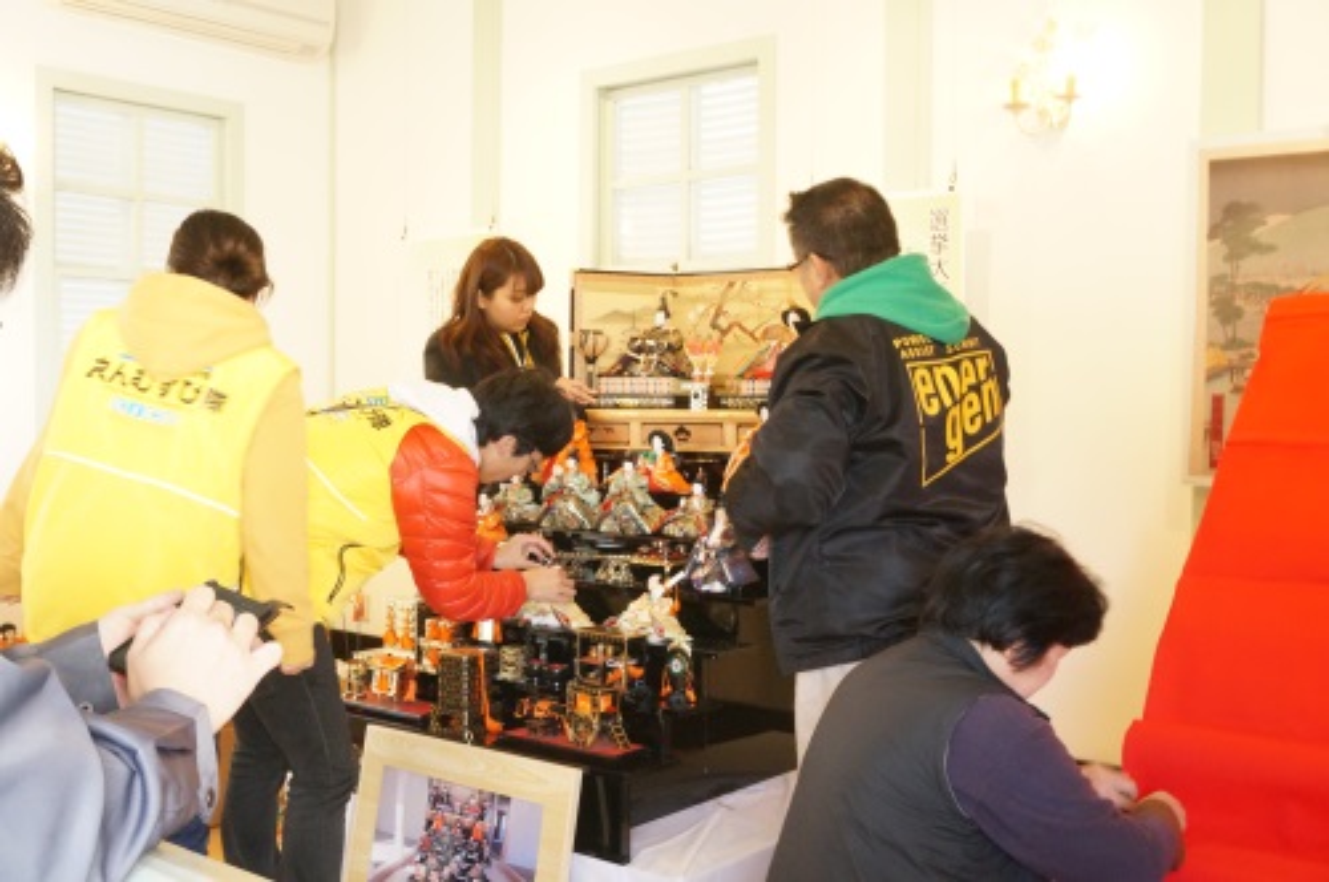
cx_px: 664
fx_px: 1383
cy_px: 441
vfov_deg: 35.4
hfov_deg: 51.3
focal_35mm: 38
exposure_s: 1/20
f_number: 10
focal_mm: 25
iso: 3200
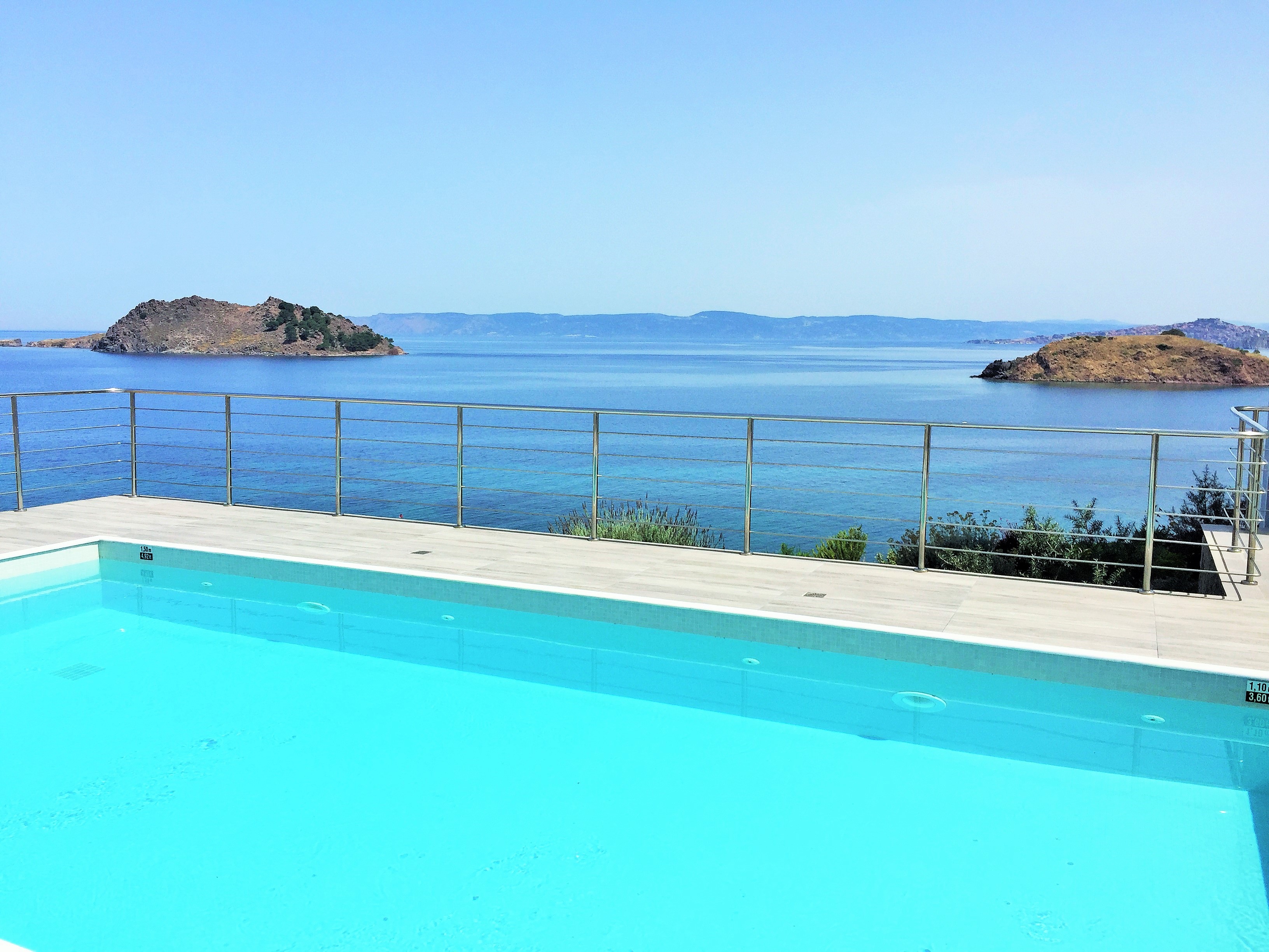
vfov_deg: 48.2
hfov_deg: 61.7
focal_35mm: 29
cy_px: 476
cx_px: 634
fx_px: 1063
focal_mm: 4.15
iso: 32
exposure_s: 1/3300
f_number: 2.2
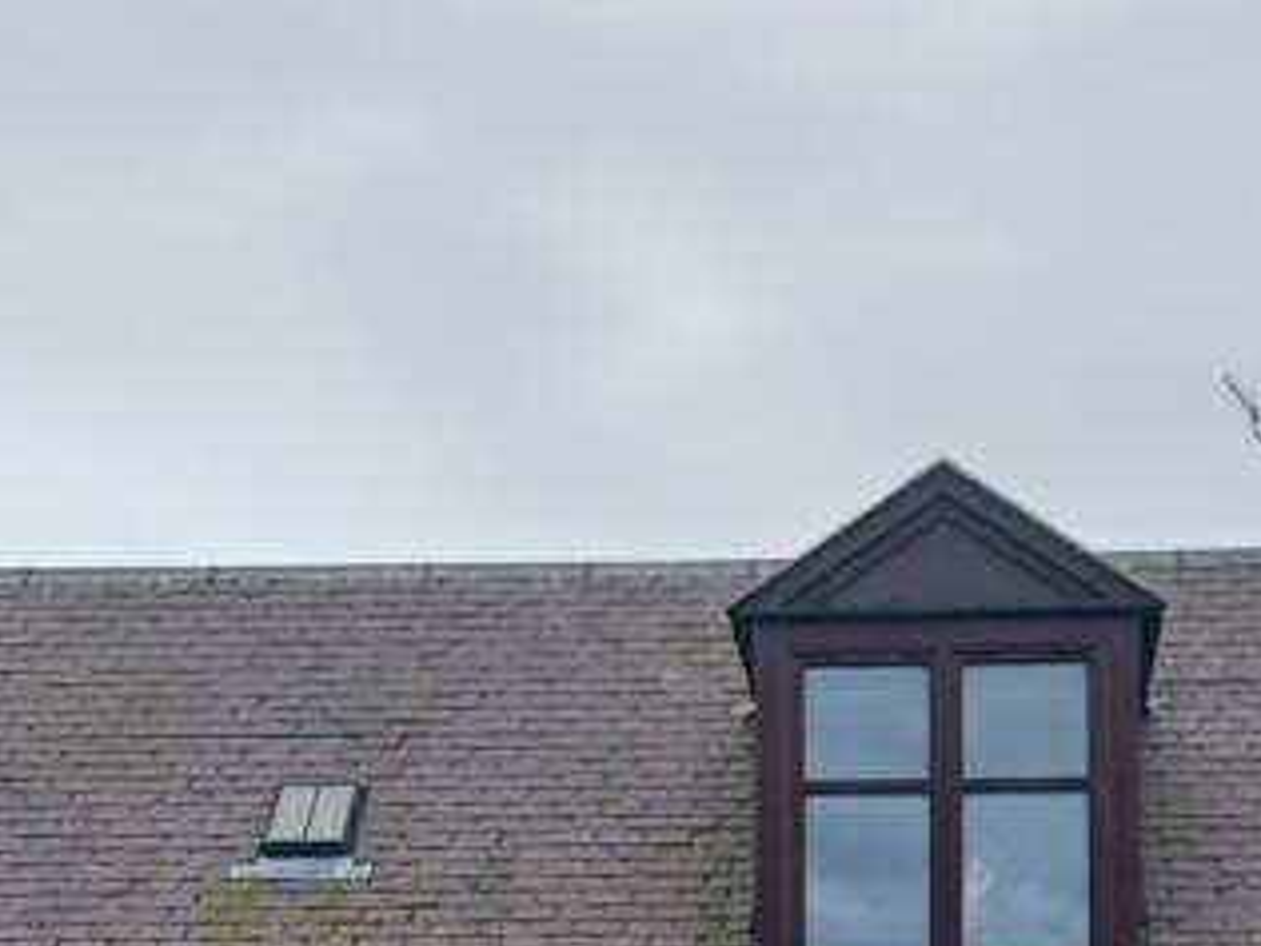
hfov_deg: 24.0
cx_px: 858
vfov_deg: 17.1
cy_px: 1241
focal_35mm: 81
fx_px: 2951
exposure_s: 1/50
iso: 80
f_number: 1.8
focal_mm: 4.6
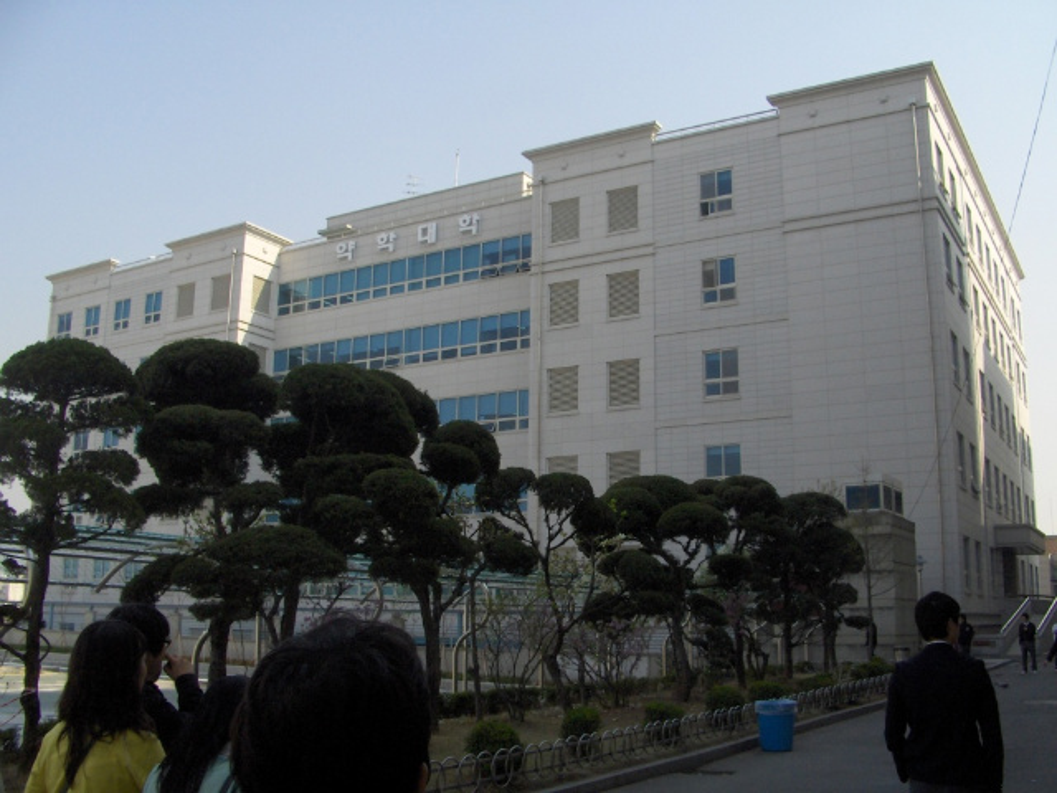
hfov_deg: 52.6
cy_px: 396
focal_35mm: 35
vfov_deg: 40.7
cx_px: 528
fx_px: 1069
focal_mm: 5.8
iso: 100
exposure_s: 1/575
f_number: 4.3
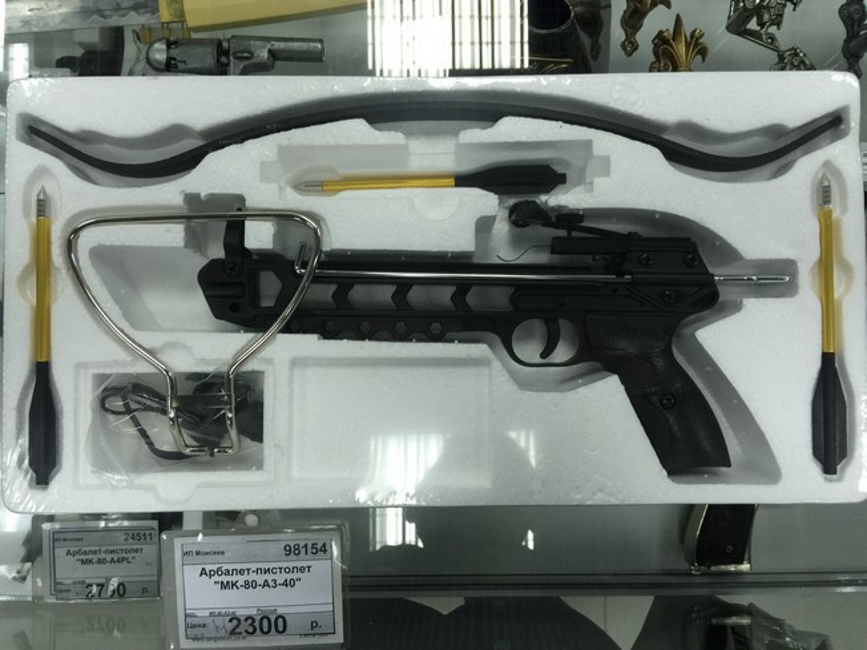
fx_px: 726
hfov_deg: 61.7
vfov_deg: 48.2
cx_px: 434
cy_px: 325
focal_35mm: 29
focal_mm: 4.15
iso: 64
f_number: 2.2
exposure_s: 1/33
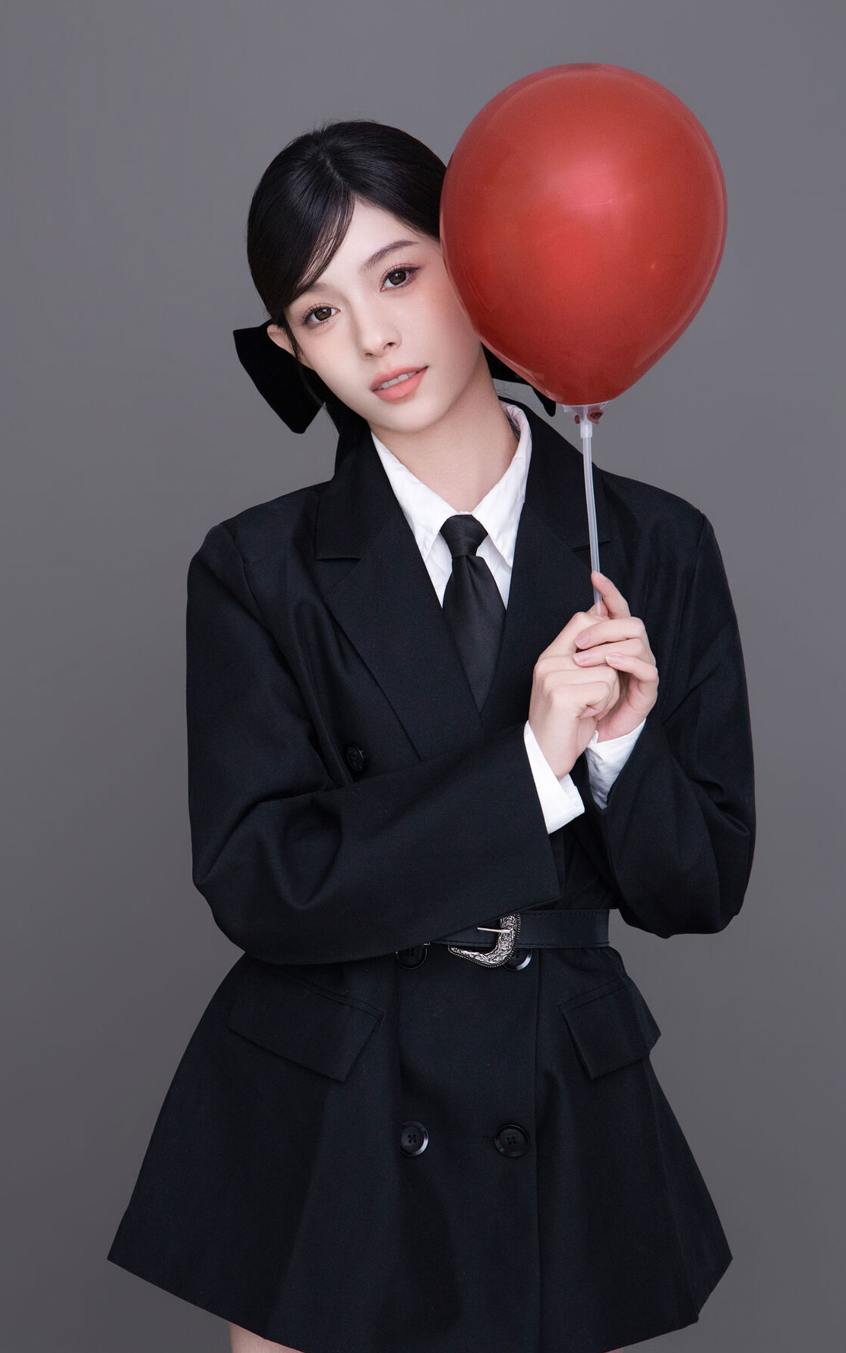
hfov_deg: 12.2
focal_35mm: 107
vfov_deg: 19.5
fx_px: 3948
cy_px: 672
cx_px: 406
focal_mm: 105
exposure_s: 1/50
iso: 3200
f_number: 8
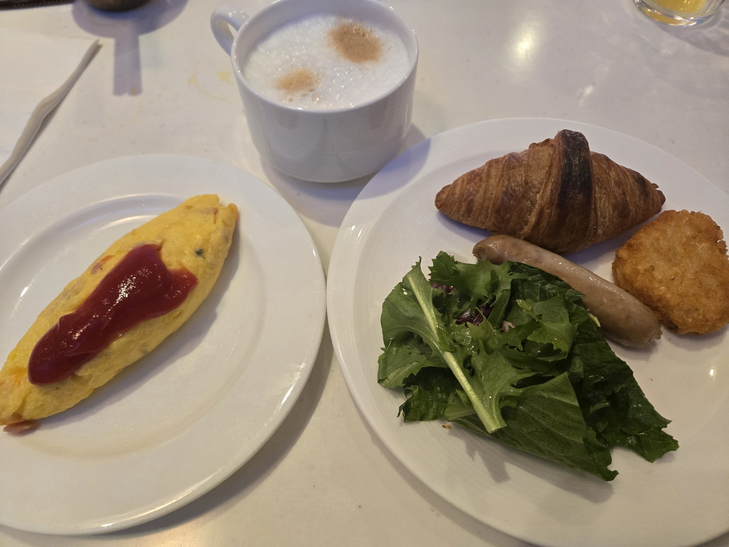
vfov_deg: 58.9
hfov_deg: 73.9
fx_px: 484
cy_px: 274
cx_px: 364
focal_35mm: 23
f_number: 1.8
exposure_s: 1/120
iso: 500
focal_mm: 5.4
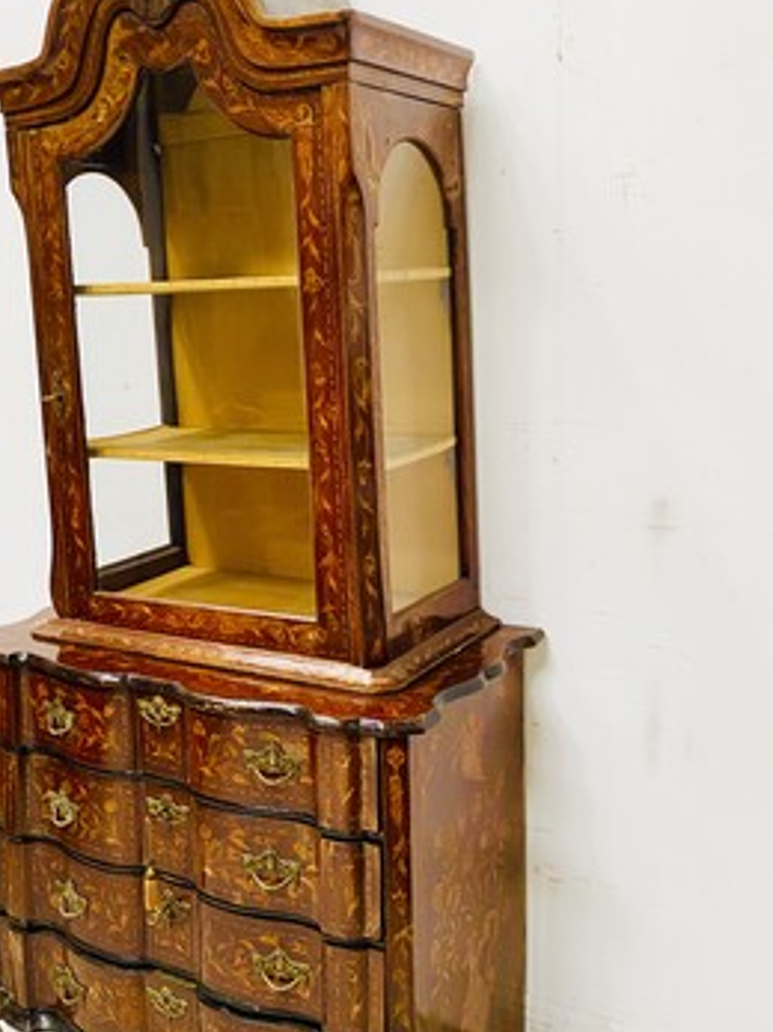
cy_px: 580
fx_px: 1073
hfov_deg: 39.4
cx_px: 303
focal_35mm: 36
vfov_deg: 51.2
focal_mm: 4.25
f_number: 1.8
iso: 125
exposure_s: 1/75
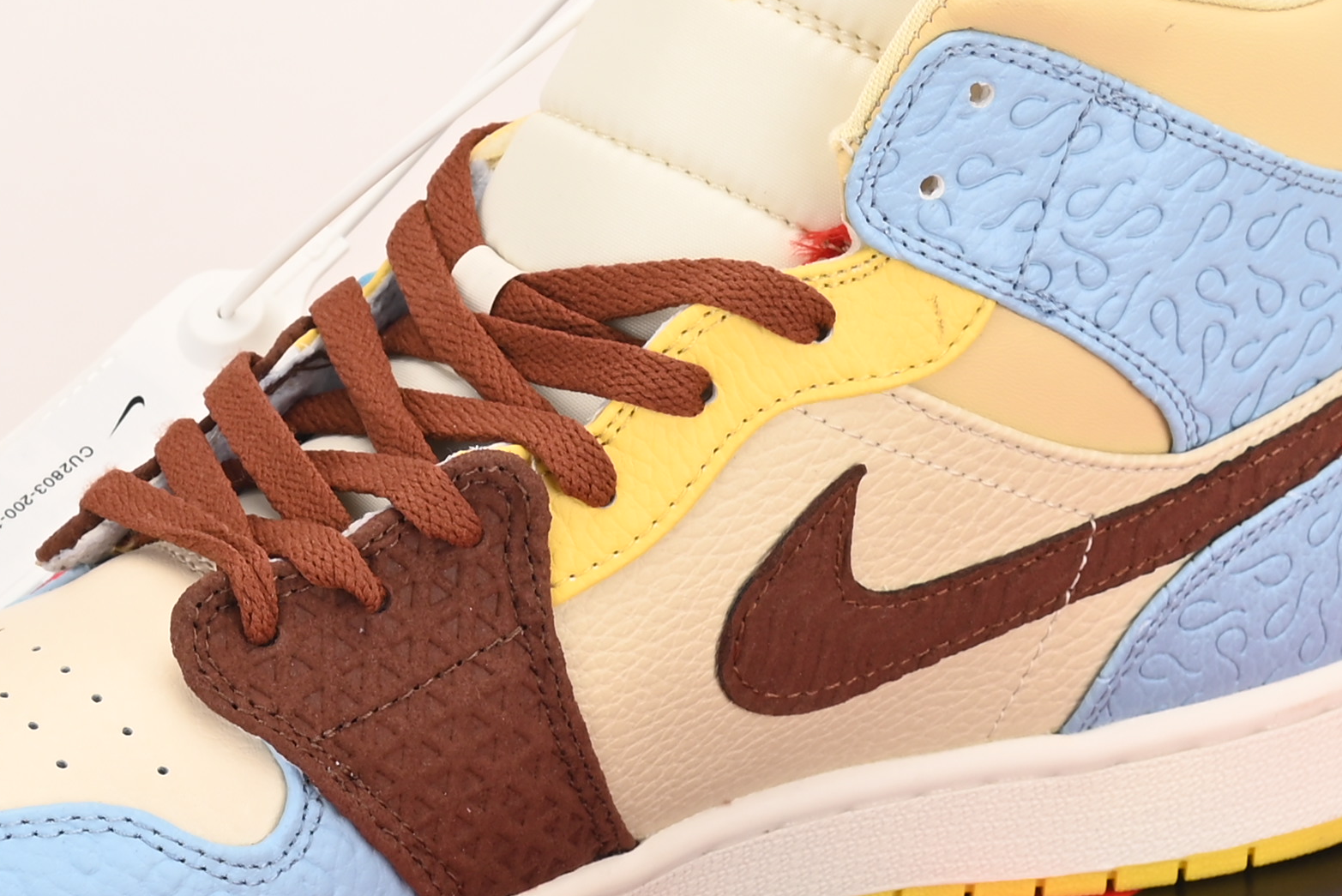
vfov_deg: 7.9
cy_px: 1034
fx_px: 6452
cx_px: 728
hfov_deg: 11.9
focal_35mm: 173
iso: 100
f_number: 11
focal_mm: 45
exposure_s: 1/200
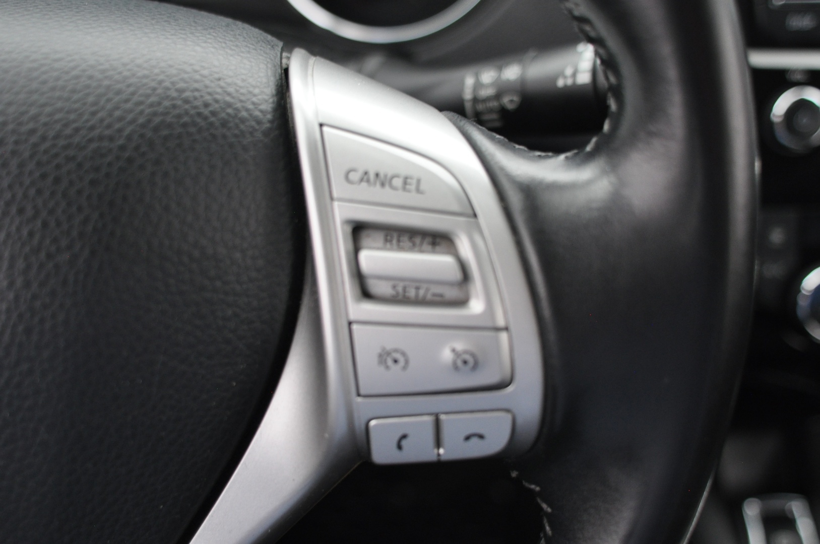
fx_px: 819
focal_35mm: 36
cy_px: 272
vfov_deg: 36.8
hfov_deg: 53.2
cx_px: 410
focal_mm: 24
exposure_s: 1/30
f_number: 2.8
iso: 800
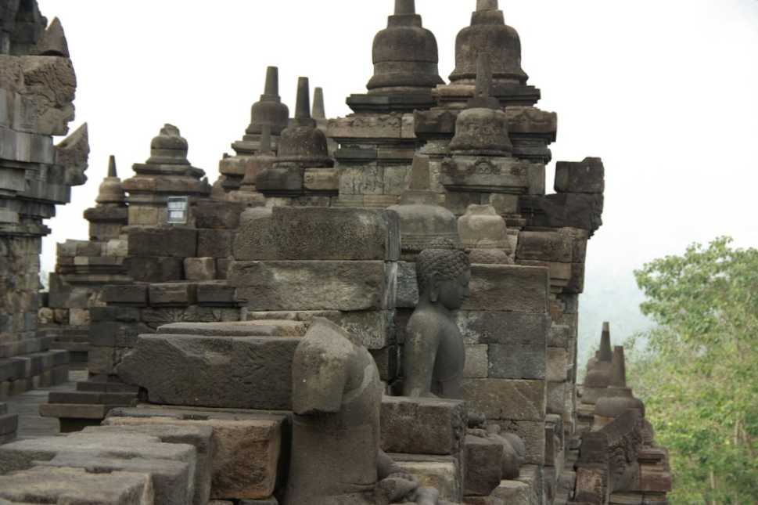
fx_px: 2210
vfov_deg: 13.0
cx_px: 379
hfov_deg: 19.5
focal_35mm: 105
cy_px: 252
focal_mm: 70
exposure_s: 1/90
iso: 200
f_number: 5.6
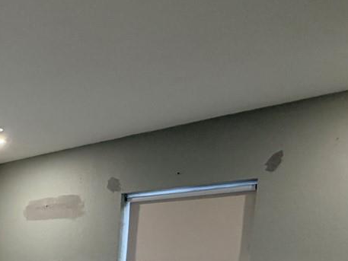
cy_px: 345
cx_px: -56
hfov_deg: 32.8
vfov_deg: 25.3
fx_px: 493
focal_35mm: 49
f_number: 2.2
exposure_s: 1/60
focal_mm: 2.22
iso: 160
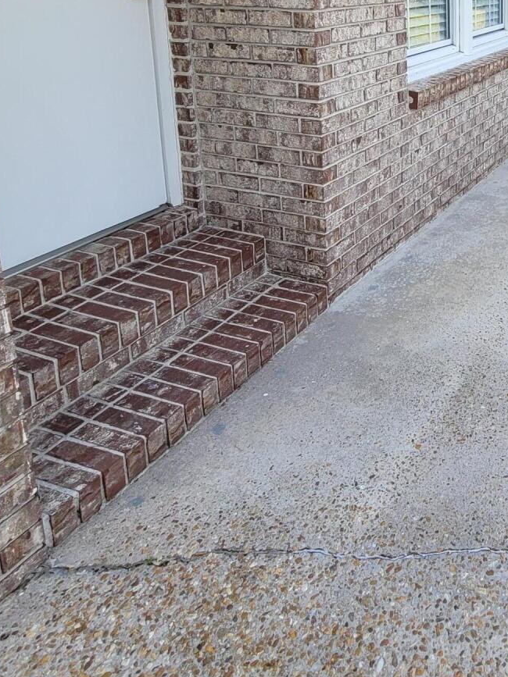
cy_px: 78
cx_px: 529
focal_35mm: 30
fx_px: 587
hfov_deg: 40.0
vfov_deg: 53.2
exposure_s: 1/337
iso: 50
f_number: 2.2
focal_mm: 2.2
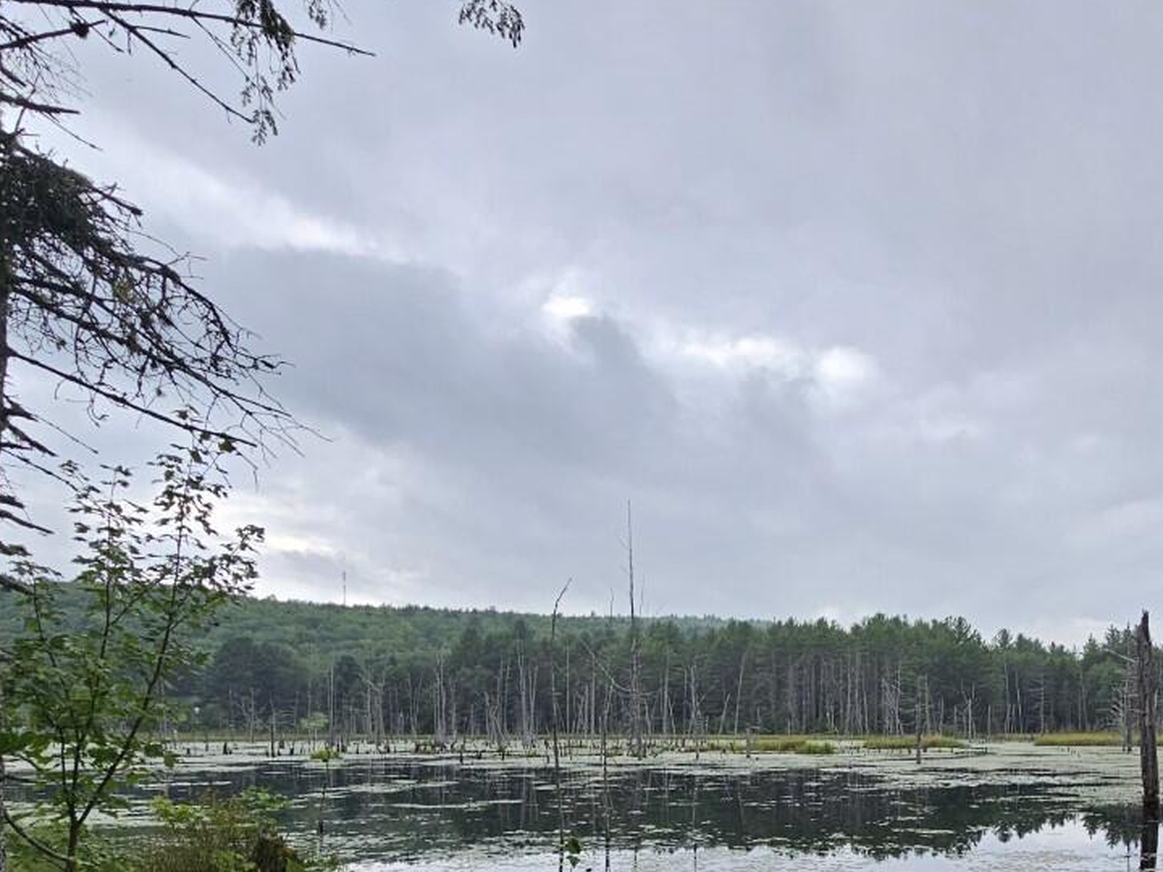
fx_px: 874
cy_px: 736
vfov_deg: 49.0
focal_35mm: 26
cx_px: 837
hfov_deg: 64.2
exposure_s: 1/593
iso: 50
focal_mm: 2.2
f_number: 2.2
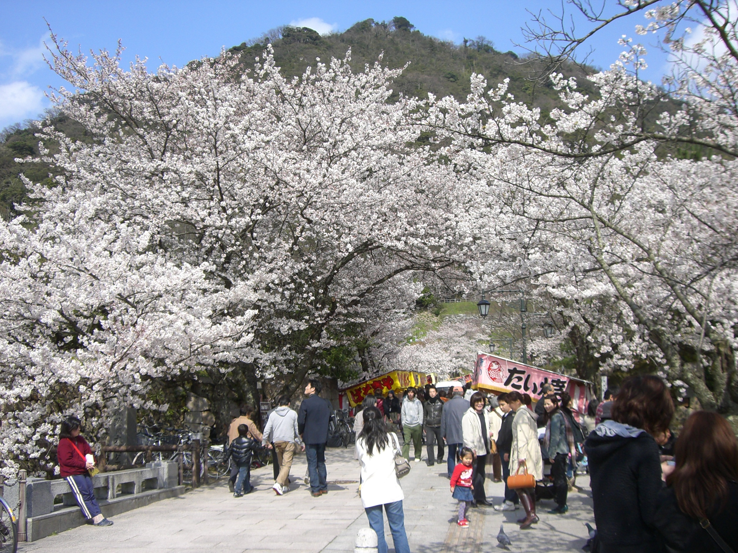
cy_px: 276
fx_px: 810
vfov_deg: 37.7
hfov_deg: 49.0
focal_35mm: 38
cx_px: 369
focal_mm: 6.2
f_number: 4.3
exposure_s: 1/400
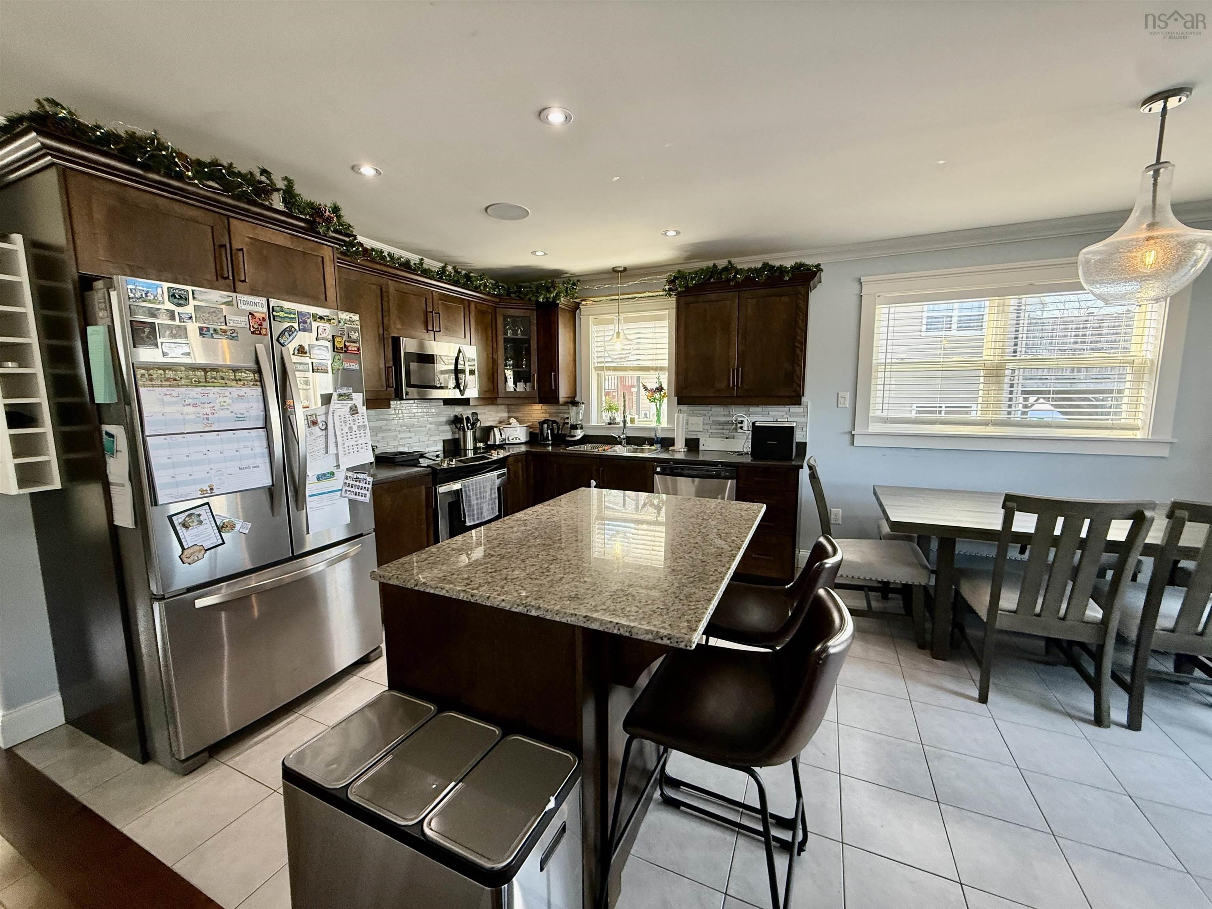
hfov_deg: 102.1
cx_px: 606
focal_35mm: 14
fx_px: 490
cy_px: 454
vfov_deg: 85.7
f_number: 2.2
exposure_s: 1/120
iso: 250
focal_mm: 2.22
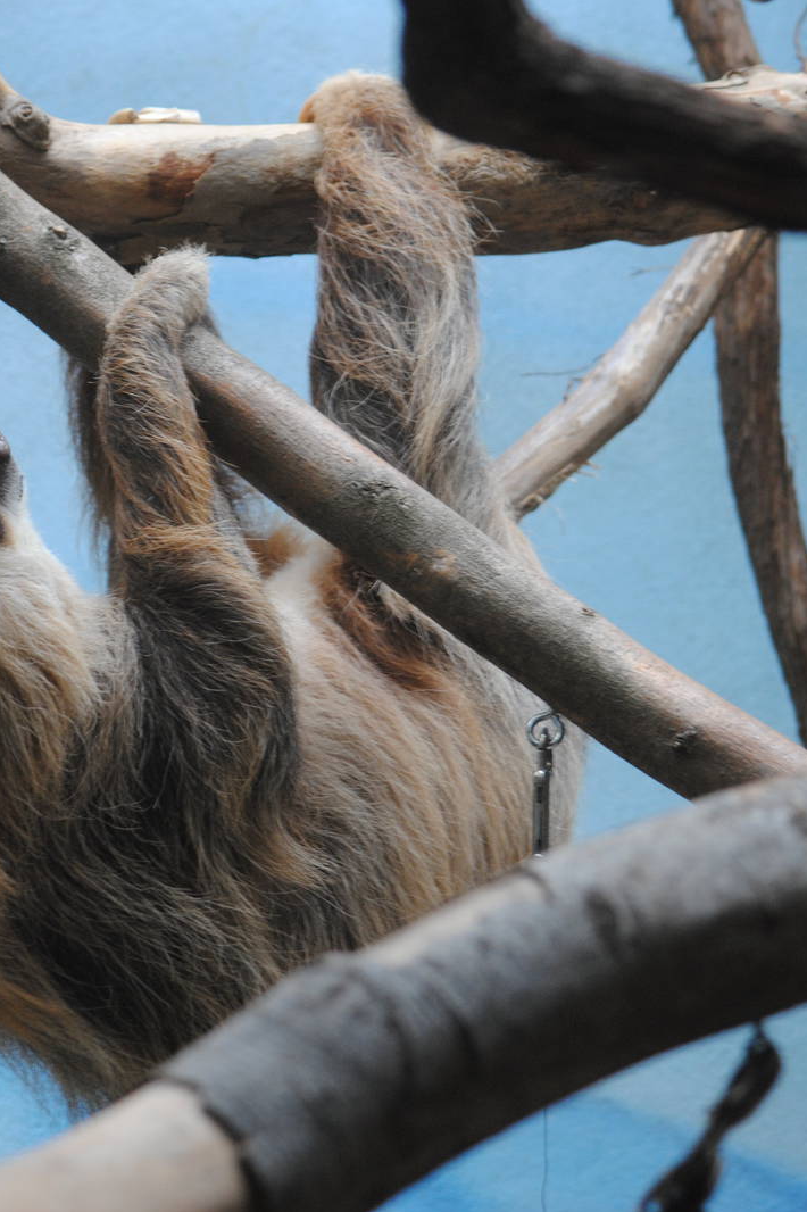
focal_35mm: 237
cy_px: 608
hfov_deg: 5.8
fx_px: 7965
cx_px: 250
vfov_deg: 8.7
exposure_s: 1/60
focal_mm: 105
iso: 400
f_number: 4.8
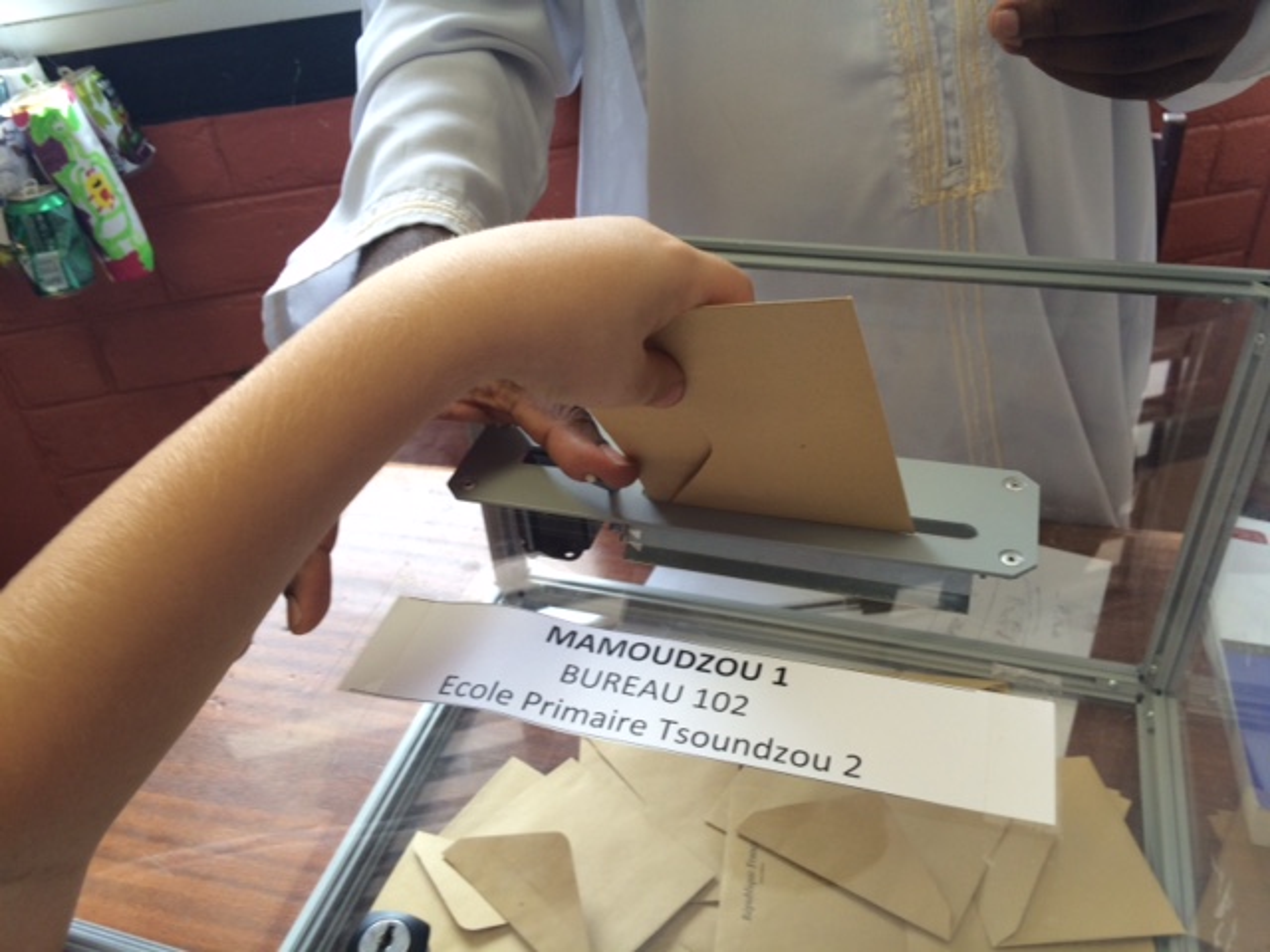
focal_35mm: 29
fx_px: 1064
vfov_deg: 48.2
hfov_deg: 61.7
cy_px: 476
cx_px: 635
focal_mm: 4.15
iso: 40
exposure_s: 1/60
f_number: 2.2
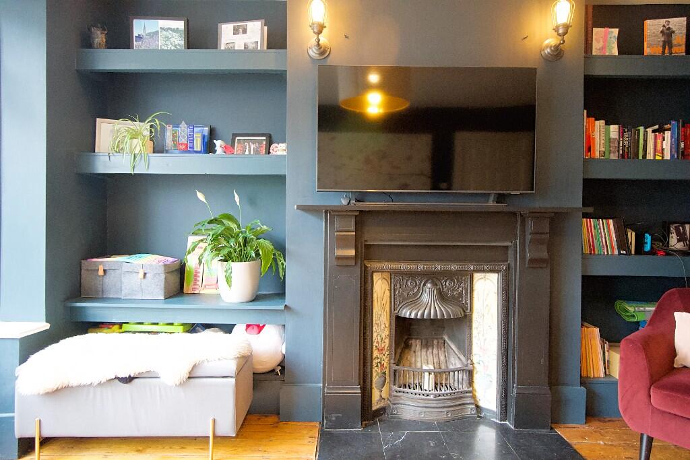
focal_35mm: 19
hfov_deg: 86.9
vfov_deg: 64.6
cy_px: 230
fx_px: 364
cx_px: 345
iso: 5000
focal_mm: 13
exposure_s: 1/160
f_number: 4
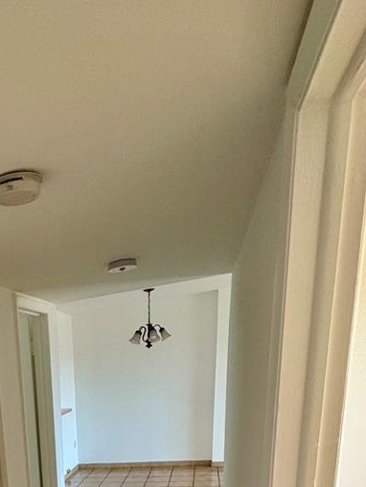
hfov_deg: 37.0
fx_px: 465
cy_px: 513
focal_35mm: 33
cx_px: -25
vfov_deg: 44.7
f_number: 2.2
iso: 125
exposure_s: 1/120
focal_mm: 2.22
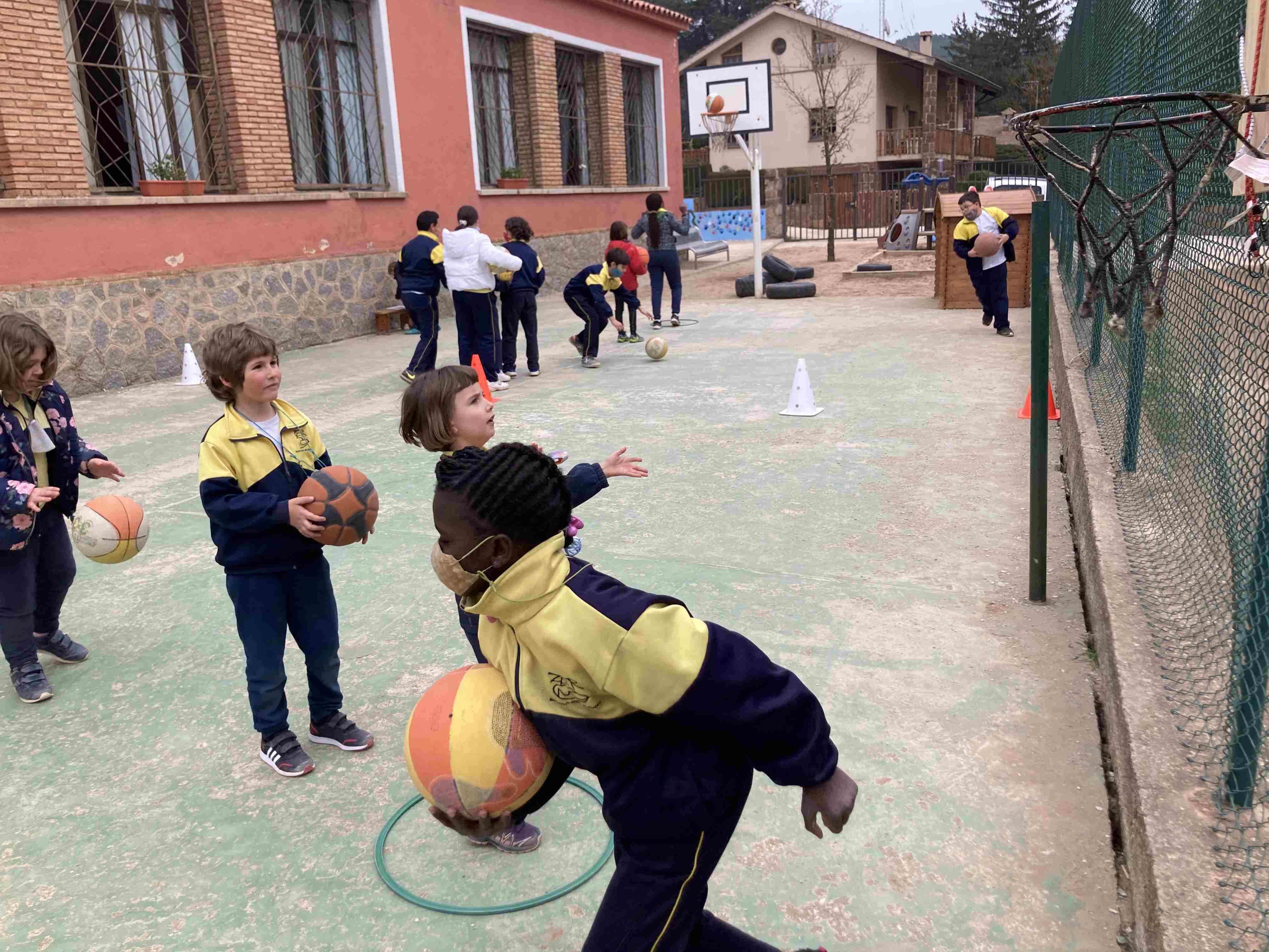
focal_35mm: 28
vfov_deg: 49.7
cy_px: 476
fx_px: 1026
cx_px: 634
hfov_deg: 63.4
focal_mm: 3.99
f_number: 1.8
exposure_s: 1/390
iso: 20
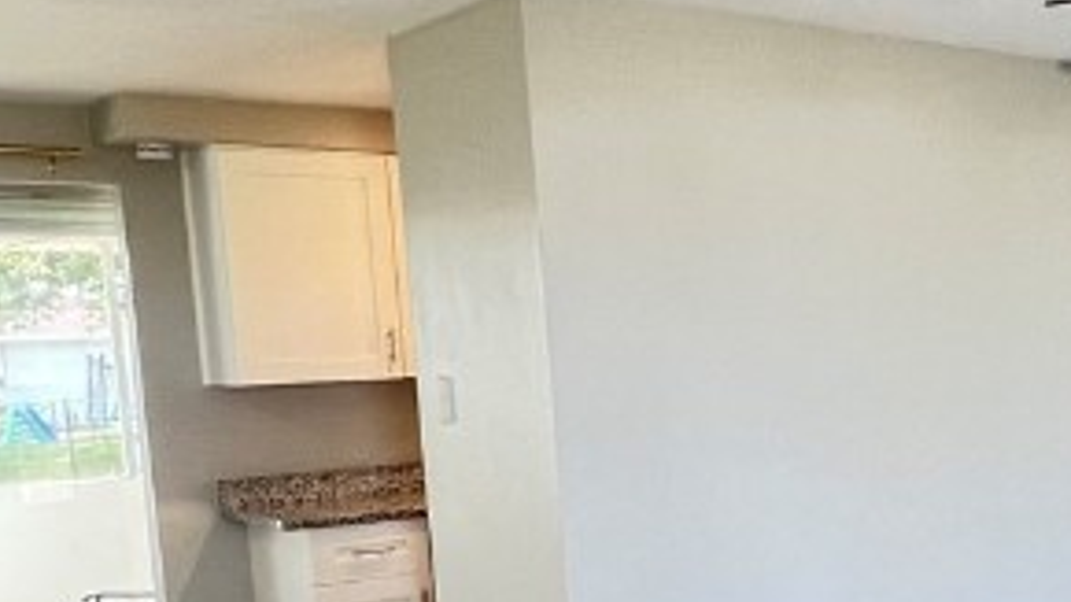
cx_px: 1060
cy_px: 502
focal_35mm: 50
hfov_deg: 37.2
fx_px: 1420
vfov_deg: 23.5
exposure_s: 1/60
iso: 200
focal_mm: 1.57
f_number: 1.8
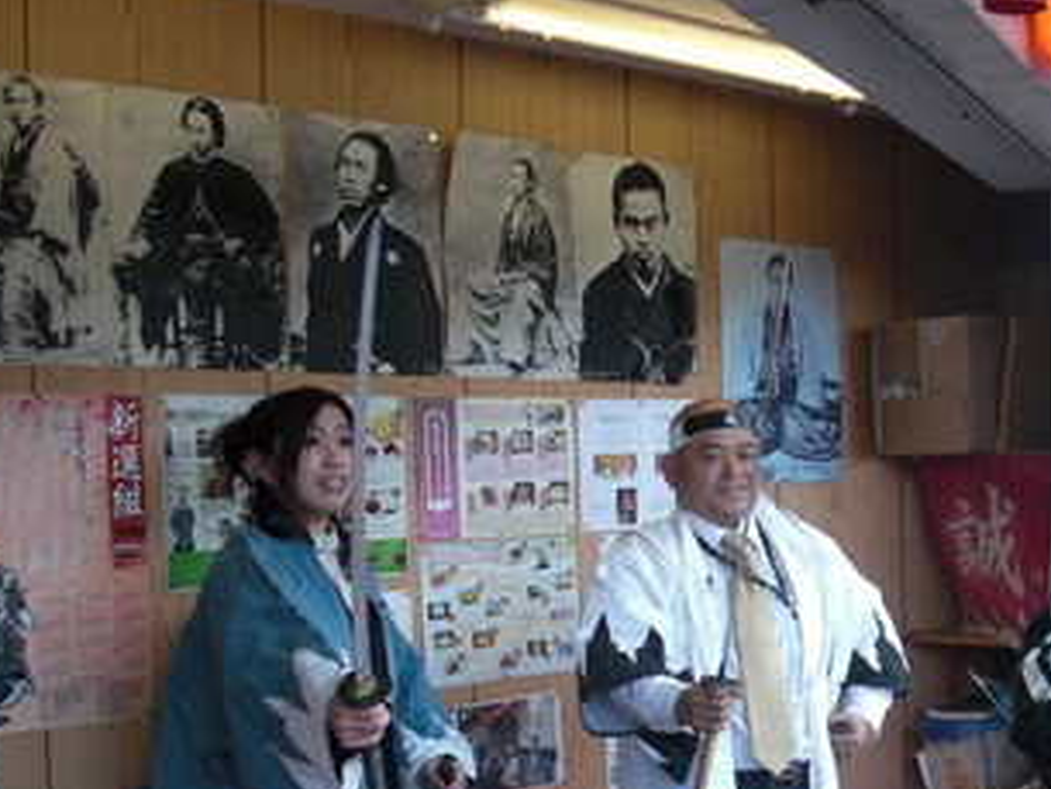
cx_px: 755
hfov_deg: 32.2
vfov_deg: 24.5
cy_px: 605
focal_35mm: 59
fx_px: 1792
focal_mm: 6.3
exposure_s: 1/100
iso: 100
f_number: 2.8
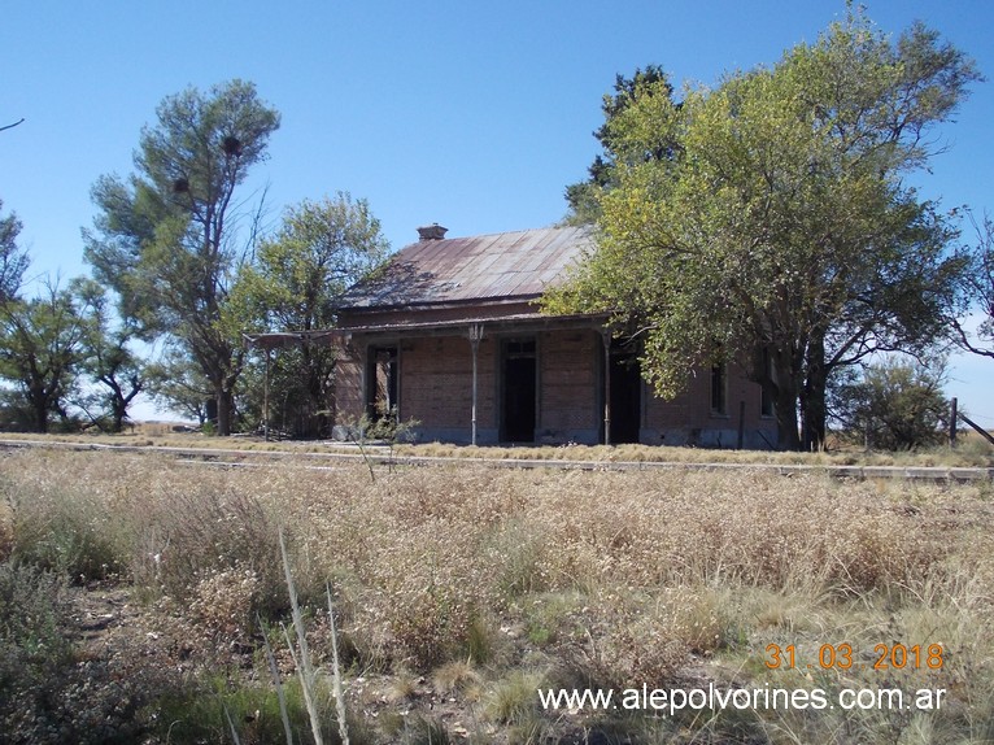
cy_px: 372
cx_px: 497
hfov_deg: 49.0
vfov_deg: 37.7
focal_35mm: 38
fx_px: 1091
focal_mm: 5.3
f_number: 6.2
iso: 80
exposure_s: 1/200
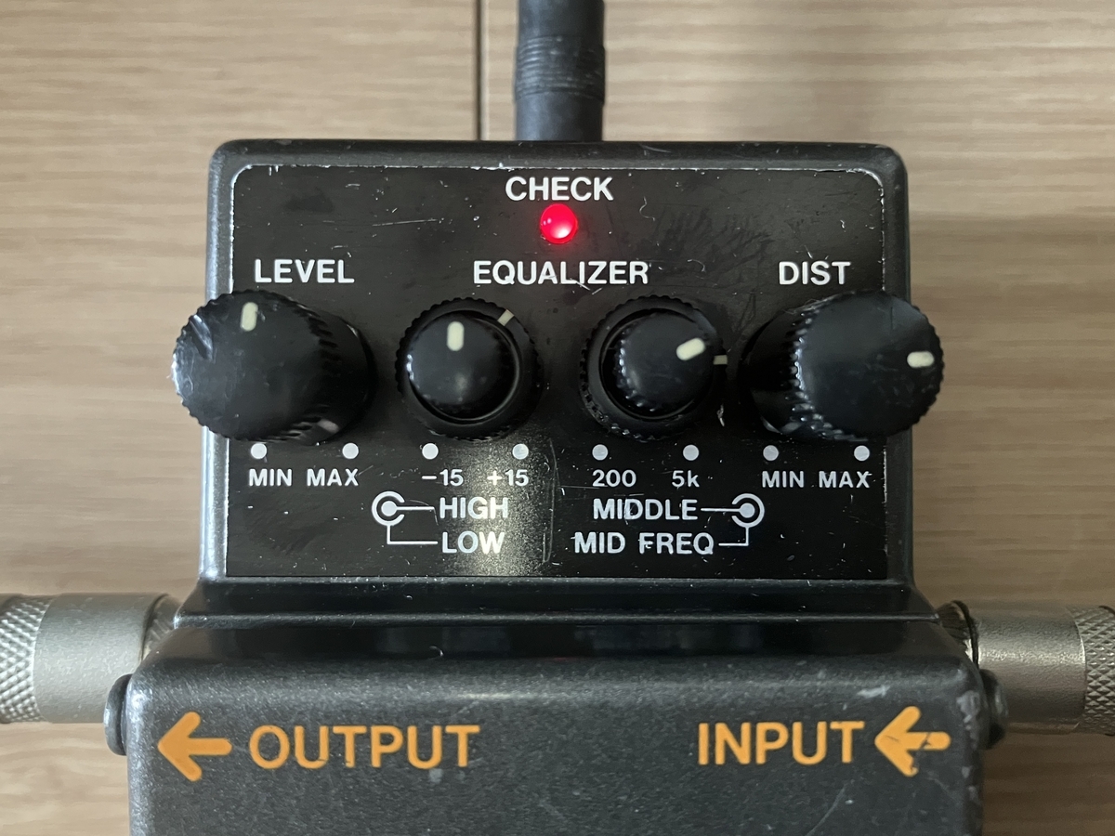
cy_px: 418
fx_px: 902
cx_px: 558
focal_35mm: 28
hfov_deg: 63.4
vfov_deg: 49.7
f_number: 1.8
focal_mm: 3.99
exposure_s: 1/30
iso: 640
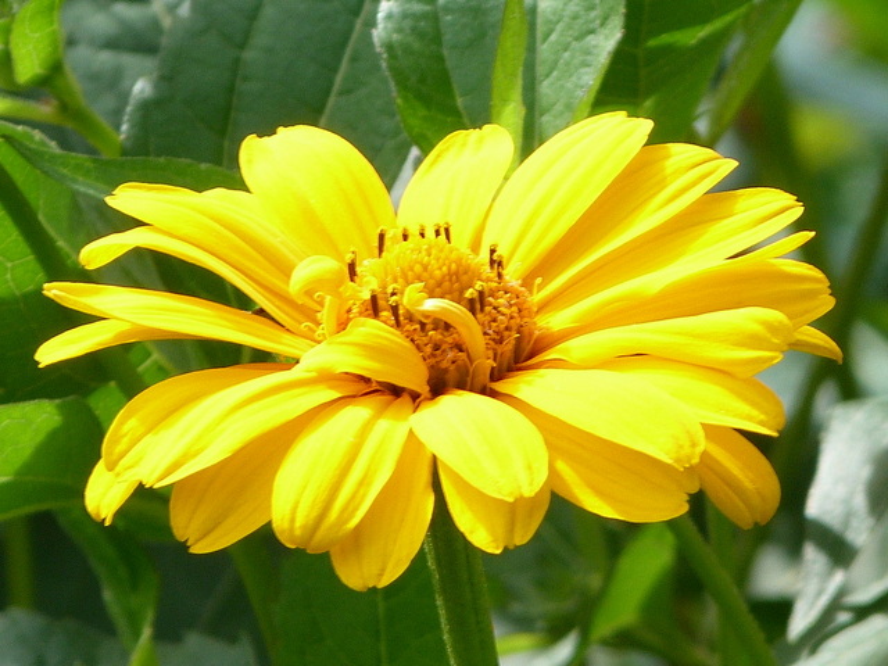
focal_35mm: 739
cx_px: 444
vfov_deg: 2.0
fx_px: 18957
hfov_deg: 2.7
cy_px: 333
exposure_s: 1/125
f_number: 5.2
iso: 80
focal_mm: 108
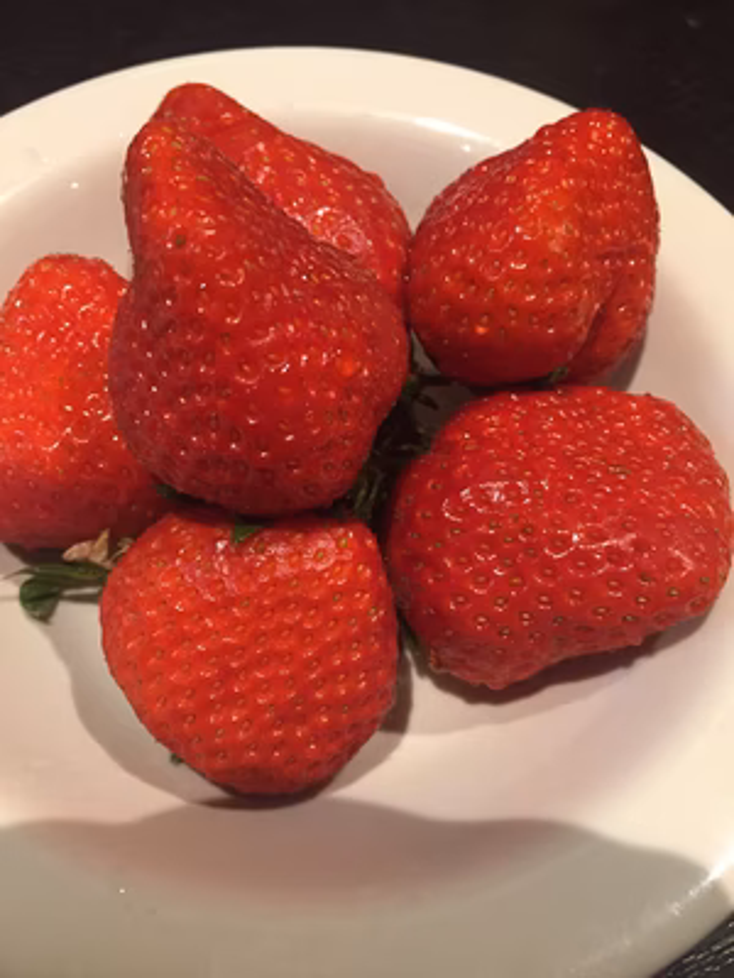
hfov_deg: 48.2
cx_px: 367
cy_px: 489
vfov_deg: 61.7
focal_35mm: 29
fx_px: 820
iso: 125
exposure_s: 1/30
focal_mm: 4.15
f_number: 2.2
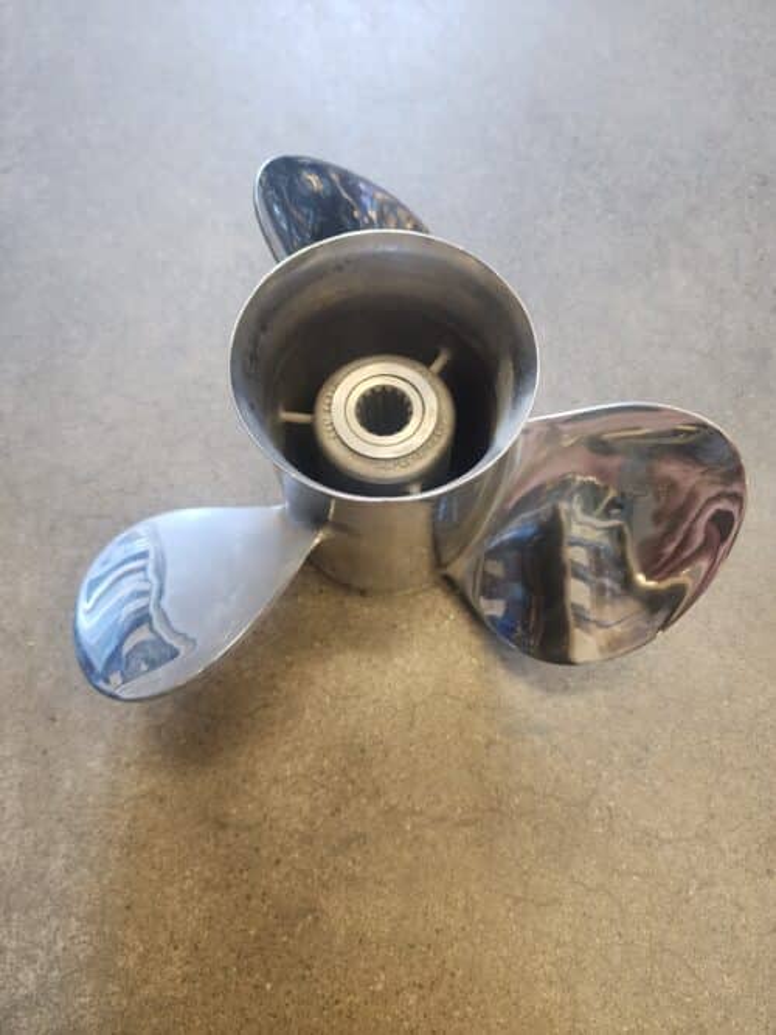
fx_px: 688
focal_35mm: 23
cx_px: 388
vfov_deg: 73.9
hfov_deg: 58.9
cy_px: 518
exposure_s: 1/120
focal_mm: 6.4
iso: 400
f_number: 1.8
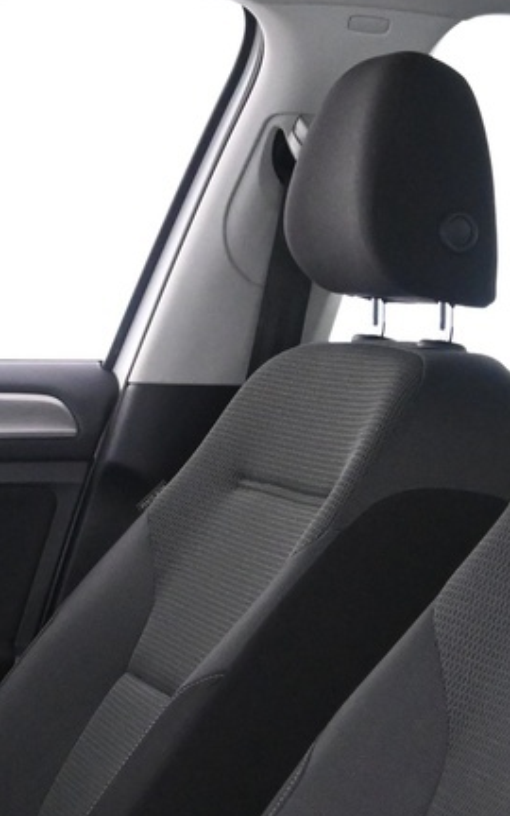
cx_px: 151
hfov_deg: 12.0
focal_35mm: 109
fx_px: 2422
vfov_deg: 18.5
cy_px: 863
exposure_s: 1/40
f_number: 3.8
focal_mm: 19
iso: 2500
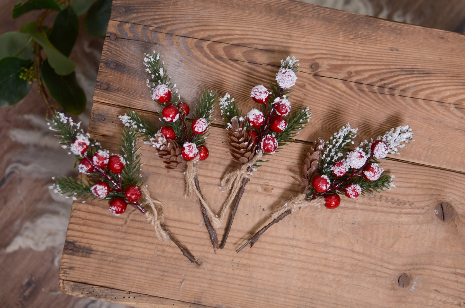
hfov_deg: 30.6
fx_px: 851
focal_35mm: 66
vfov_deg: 20.5
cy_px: 154
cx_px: 232
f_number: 4
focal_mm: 44
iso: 200
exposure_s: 1/100
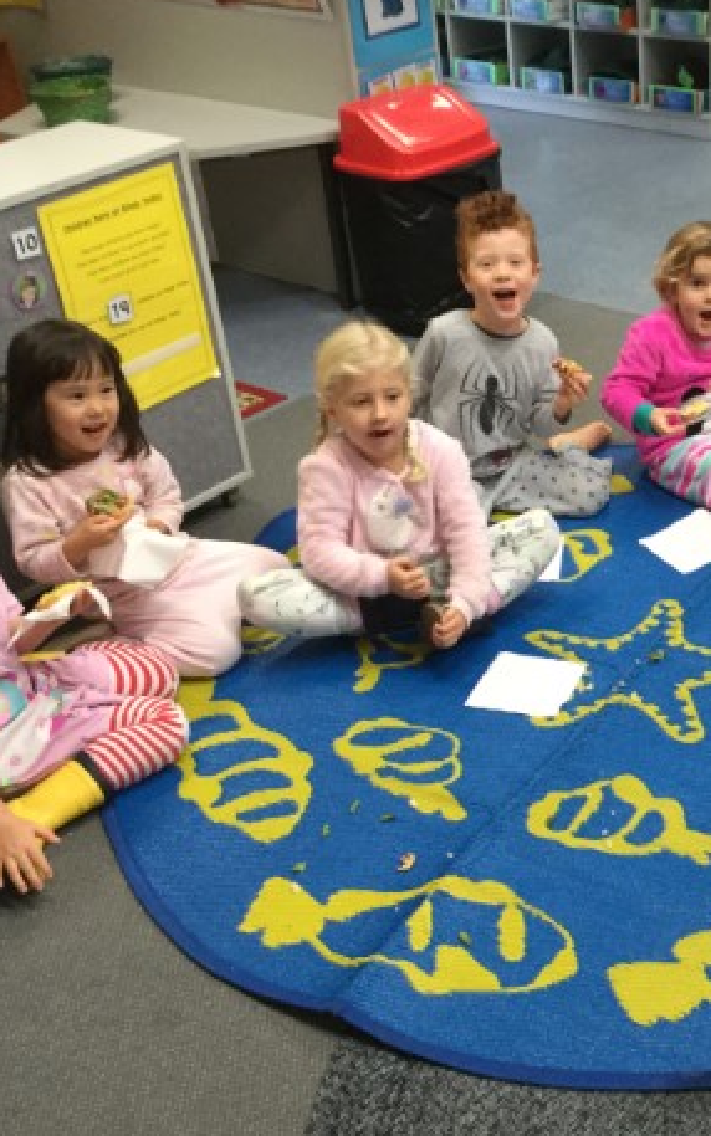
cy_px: 579
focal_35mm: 46
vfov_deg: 43.5
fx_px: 1425
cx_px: 612
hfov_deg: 27.2
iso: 125
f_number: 2.4
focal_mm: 3.3
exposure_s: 1/33
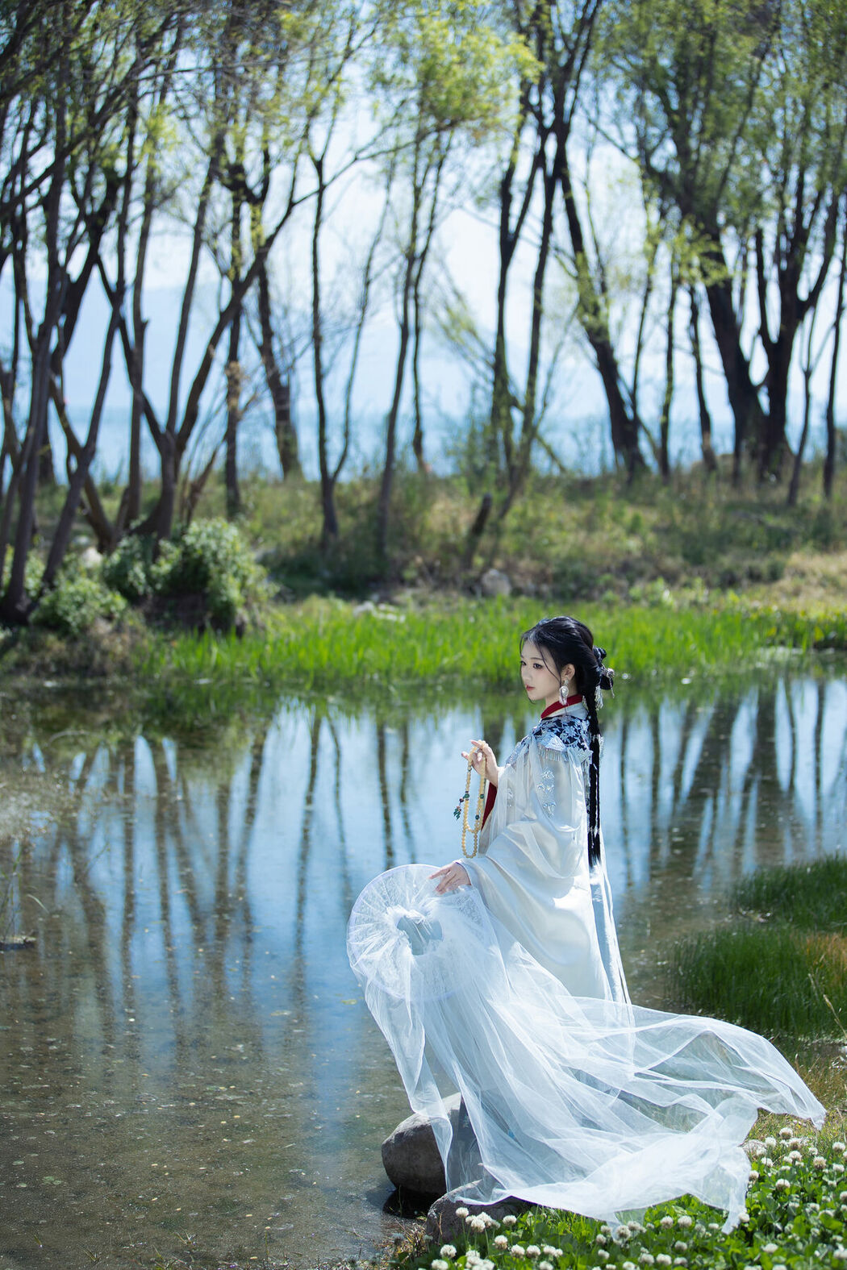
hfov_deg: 19.5
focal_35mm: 70
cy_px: 635
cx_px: 424
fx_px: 2470
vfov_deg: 28.8
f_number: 2.8
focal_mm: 70
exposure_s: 1/1600
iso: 100
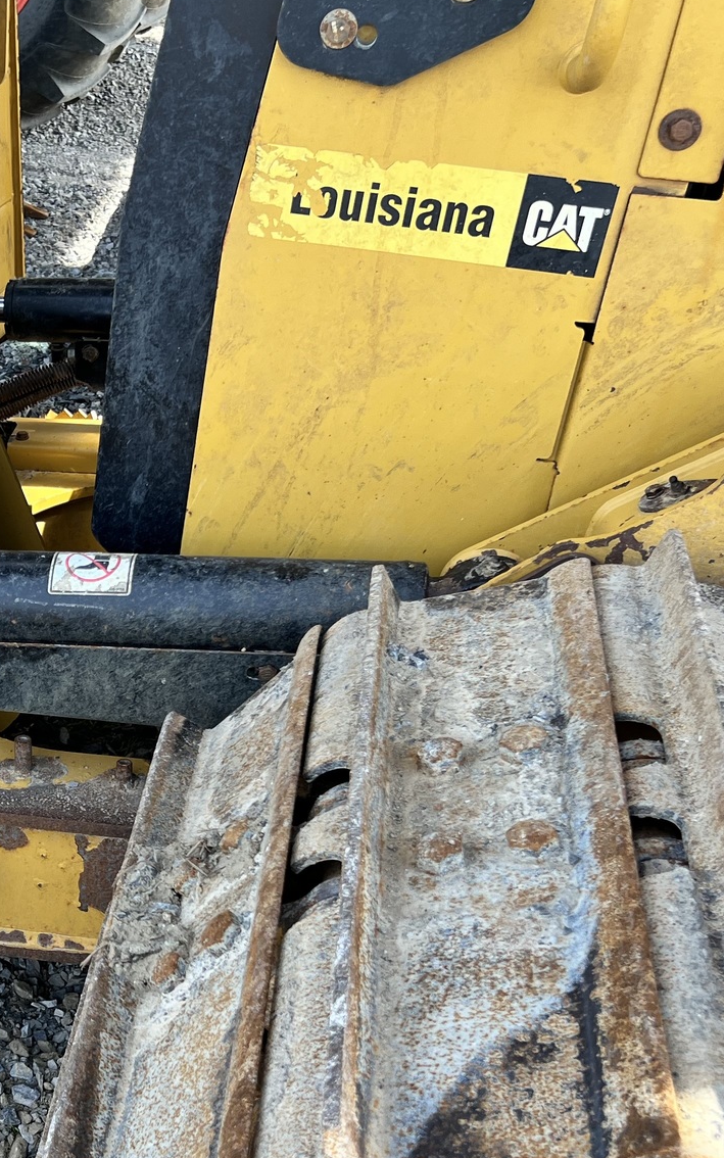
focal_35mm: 49
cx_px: -28
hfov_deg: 24.9
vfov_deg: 40.7
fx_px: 1547
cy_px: 740
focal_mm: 5.7
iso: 50
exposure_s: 1/326
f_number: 1.5
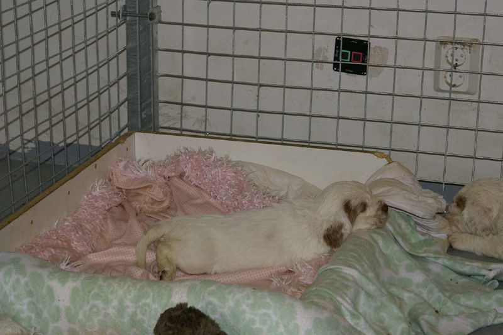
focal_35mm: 90
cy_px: 168
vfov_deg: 15.2
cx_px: 252
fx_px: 1257
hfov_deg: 22.6
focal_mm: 60
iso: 400
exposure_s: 1/100
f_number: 5.6
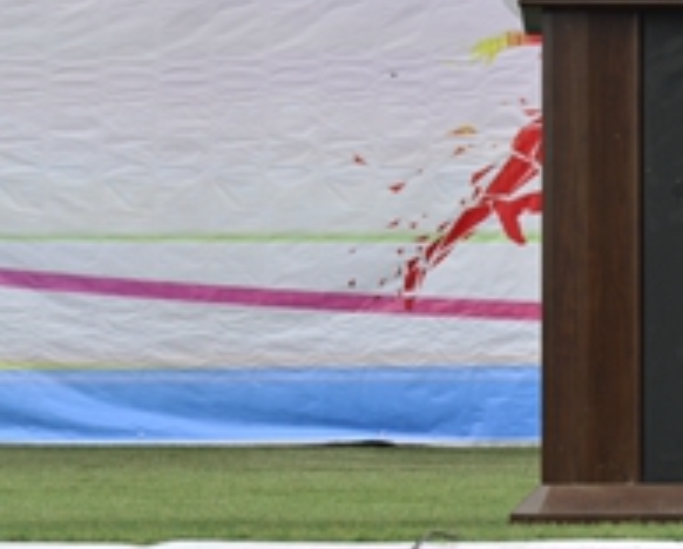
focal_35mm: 169
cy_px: -28
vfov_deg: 9.1
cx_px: 679
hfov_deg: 11.3
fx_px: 3423
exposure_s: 1/320
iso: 500
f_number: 6.3
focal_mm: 70
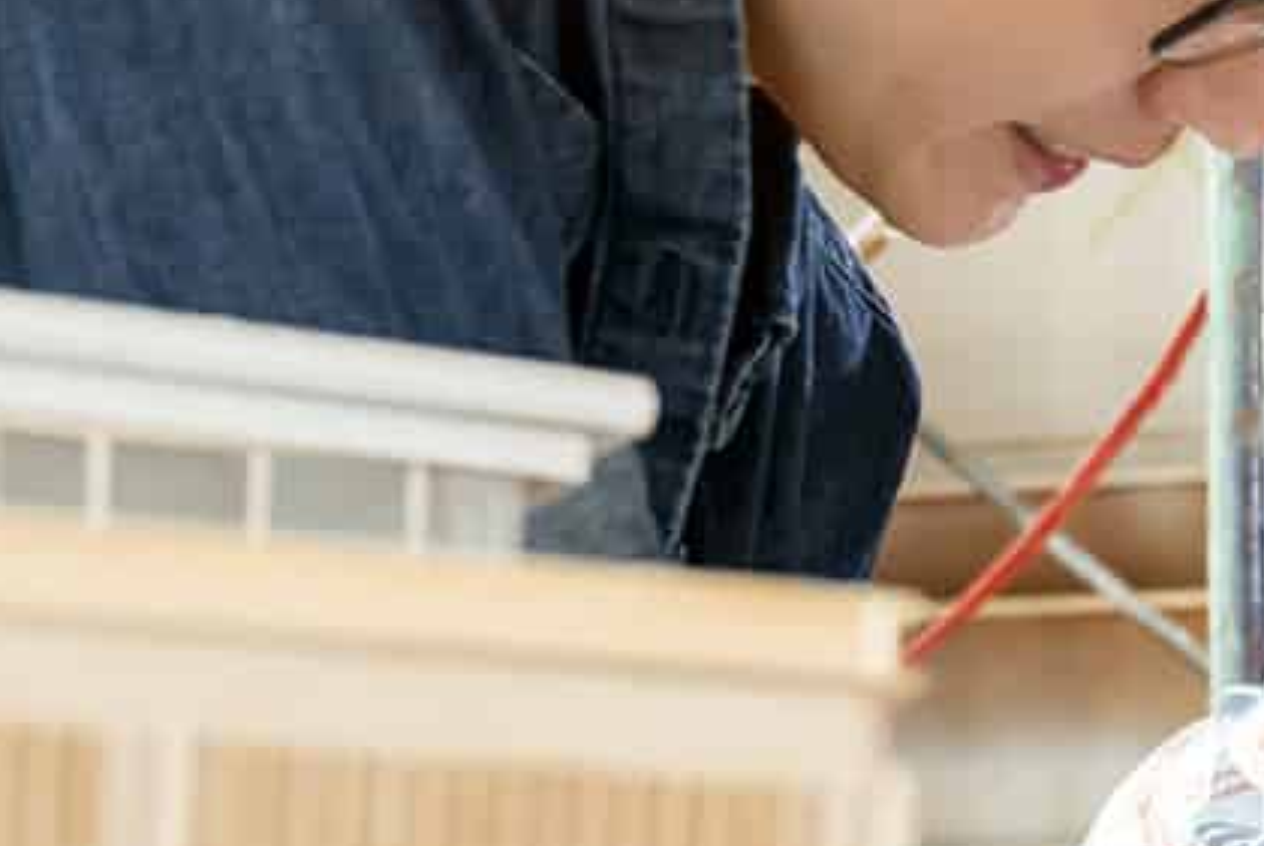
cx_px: 2582
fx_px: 4815
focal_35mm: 137
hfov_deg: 12.9
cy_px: 315
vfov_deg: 10.0
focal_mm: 30
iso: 800
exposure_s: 1/200
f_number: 4
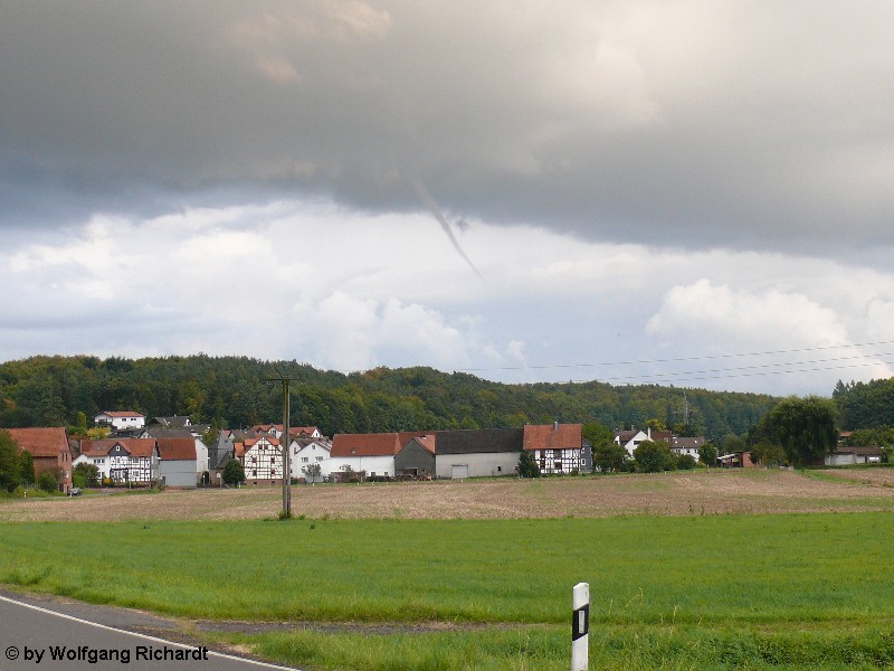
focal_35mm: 75
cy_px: 336
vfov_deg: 19.6
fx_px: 1937
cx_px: 447
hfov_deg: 26.0
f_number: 3.2
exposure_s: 1/100
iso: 100
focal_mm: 11.4
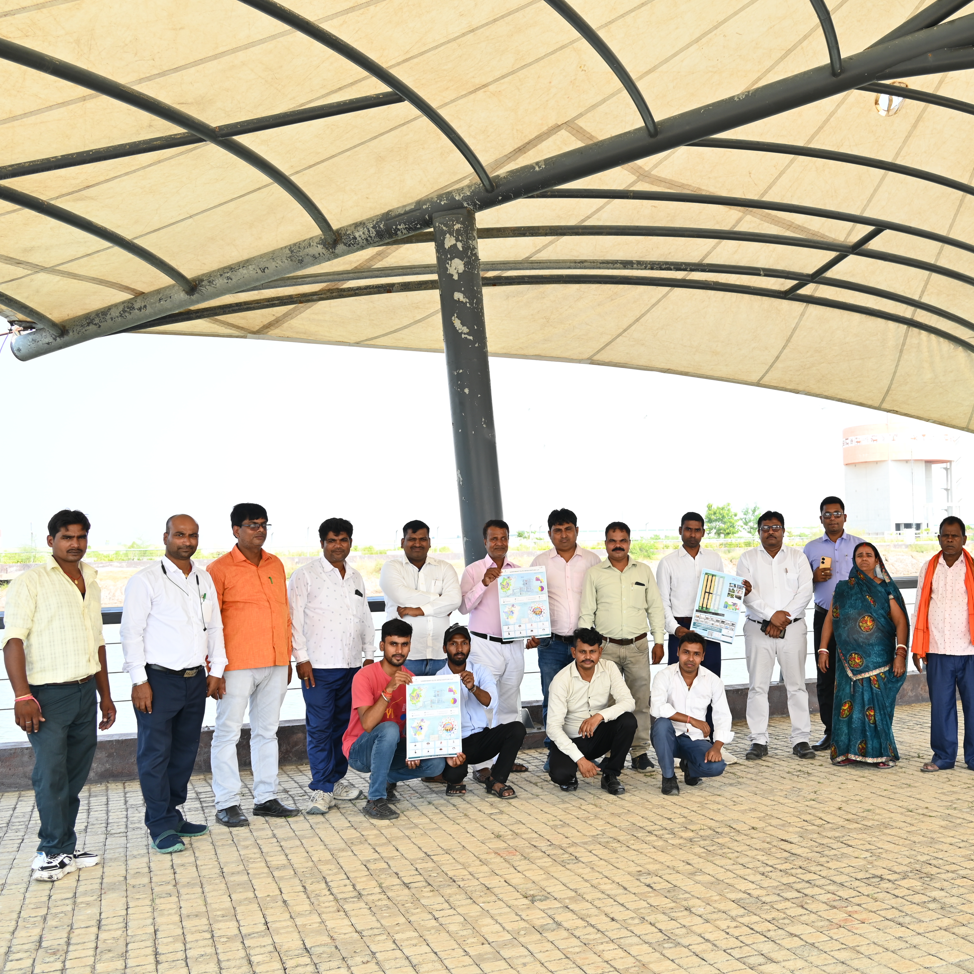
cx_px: 679
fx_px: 1198
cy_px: 486
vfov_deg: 44.2
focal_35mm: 38
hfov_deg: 43.4
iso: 125
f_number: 6.3
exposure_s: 1/125
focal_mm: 29.5
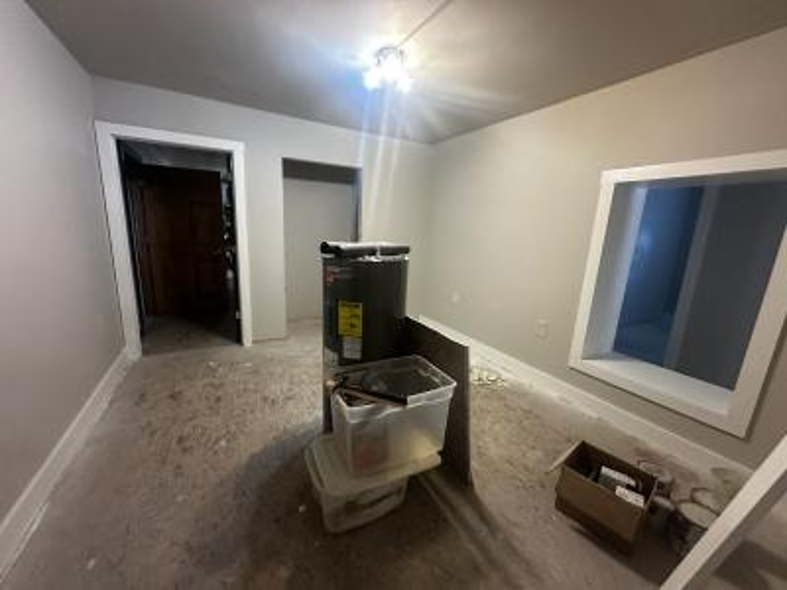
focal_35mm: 14
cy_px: 295
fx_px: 318
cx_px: 394
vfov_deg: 85.7
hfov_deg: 102.1
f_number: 2.2
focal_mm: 2.22
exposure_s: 1/60
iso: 640
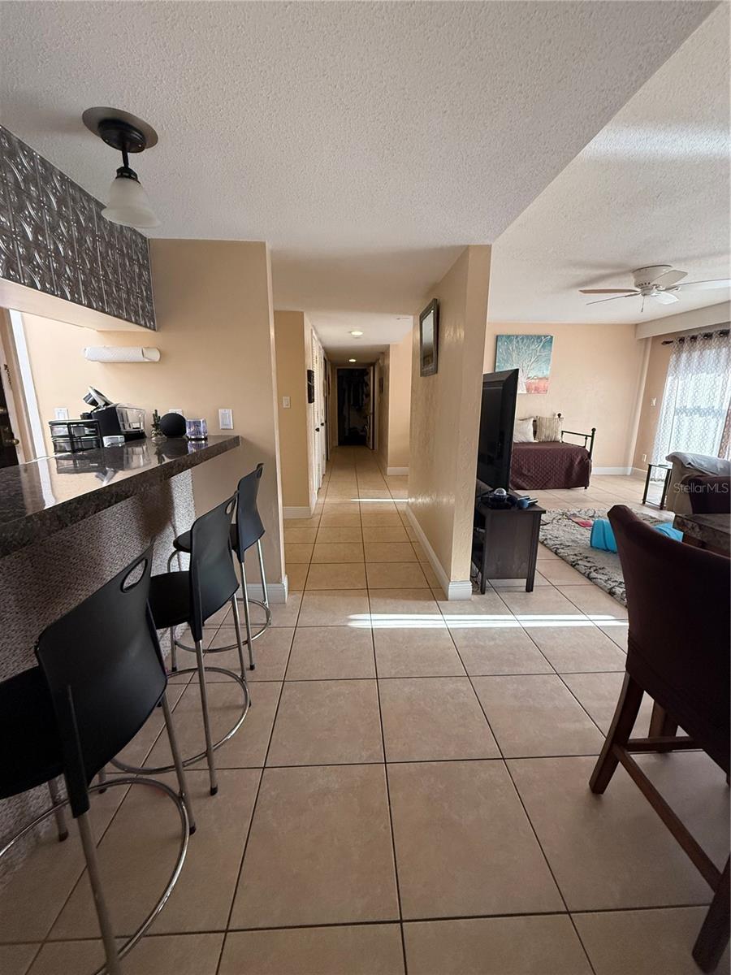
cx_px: 366
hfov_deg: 85.7
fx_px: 394
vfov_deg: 102.1
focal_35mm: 14
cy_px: 488
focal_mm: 2.22
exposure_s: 1/120
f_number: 2.2
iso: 500
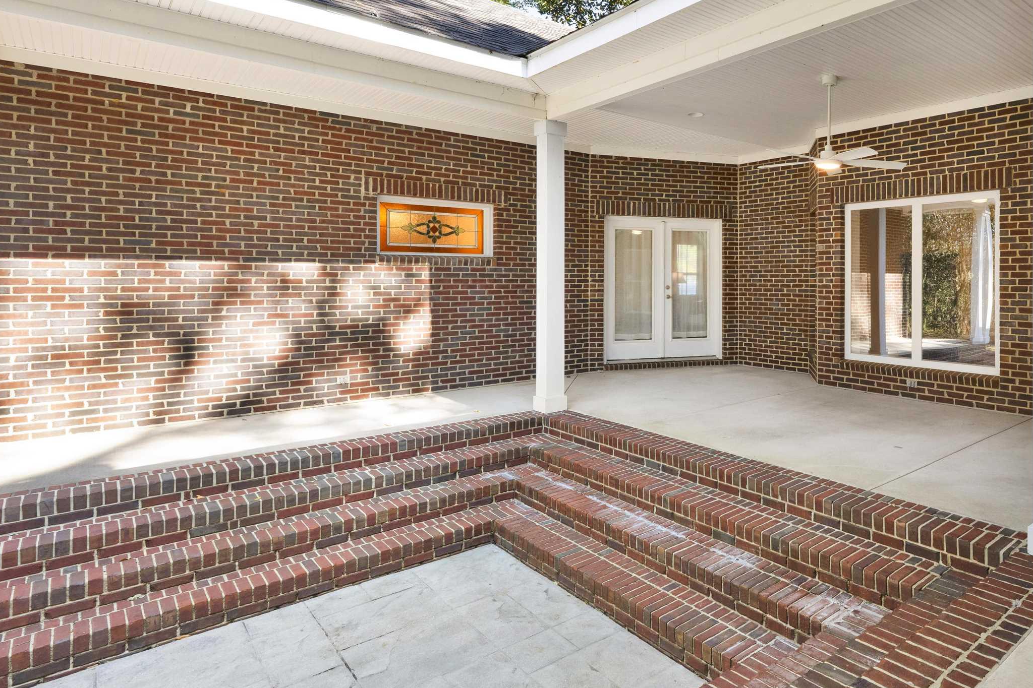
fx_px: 602
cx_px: 730
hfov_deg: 77.2
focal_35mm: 21
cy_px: 273
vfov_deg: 59.0
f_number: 11
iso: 400
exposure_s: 1/30
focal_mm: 14
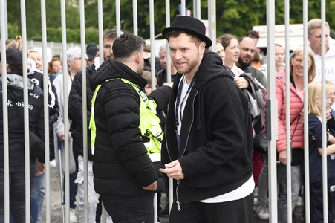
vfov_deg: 19.4
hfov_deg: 28.9
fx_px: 651
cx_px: 168
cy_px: 112
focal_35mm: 70
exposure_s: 1/1250
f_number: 4.5
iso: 800
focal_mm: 70
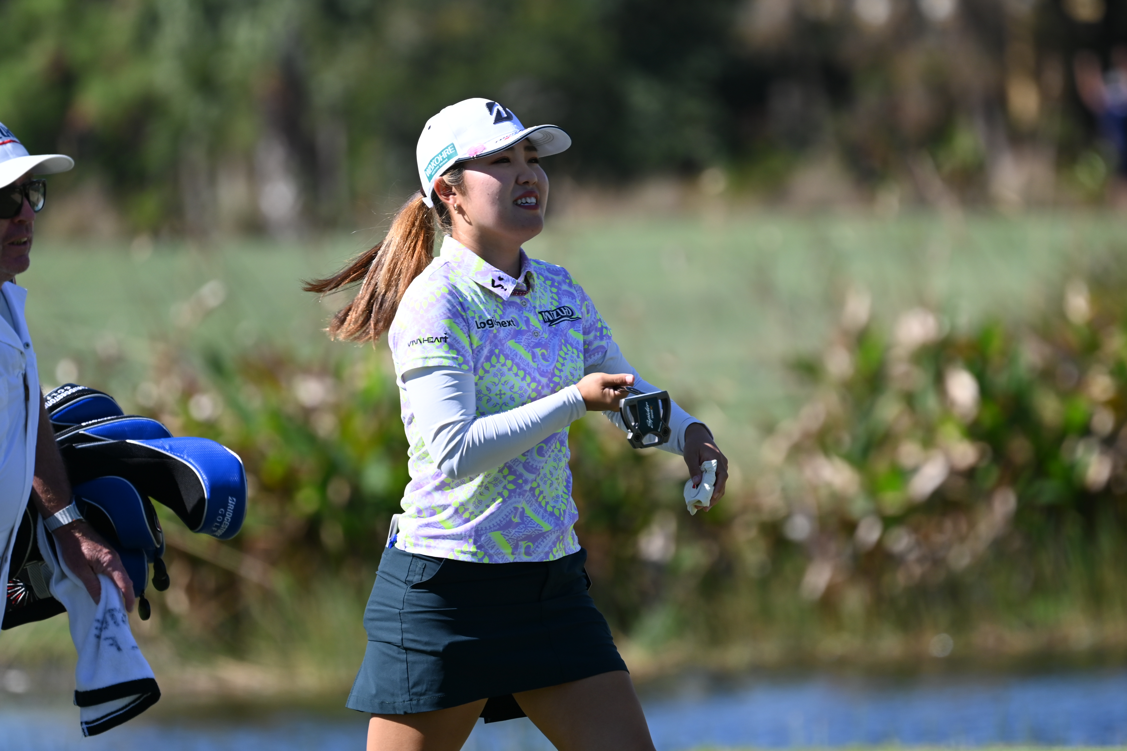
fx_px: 18782
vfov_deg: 2.3
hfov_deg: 3.4
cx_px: 564
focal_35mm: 600
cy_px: 376
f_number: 5.6
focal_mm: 400
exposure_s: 1/640
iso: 160
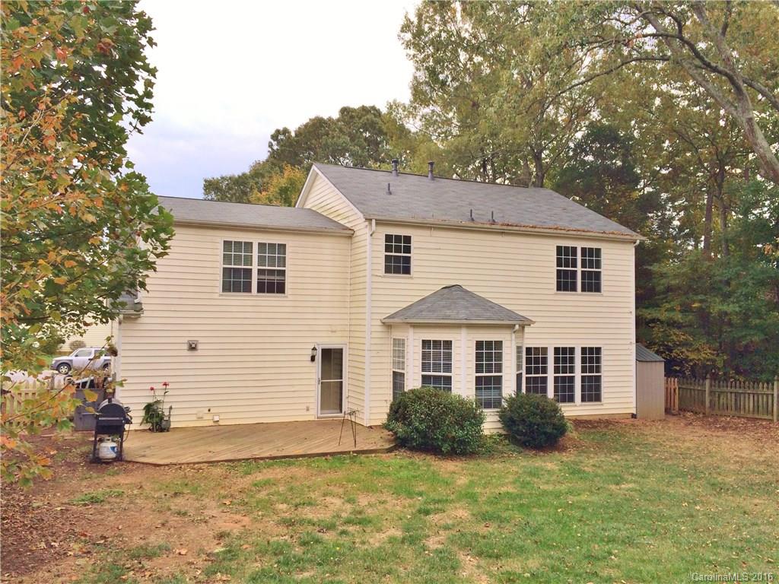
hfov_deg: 60.0
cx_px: 390
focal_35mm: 30
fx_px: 675
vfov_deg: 46.8
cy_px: 292
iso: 50
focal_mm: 4.12
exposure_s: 1/954
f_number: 2.2
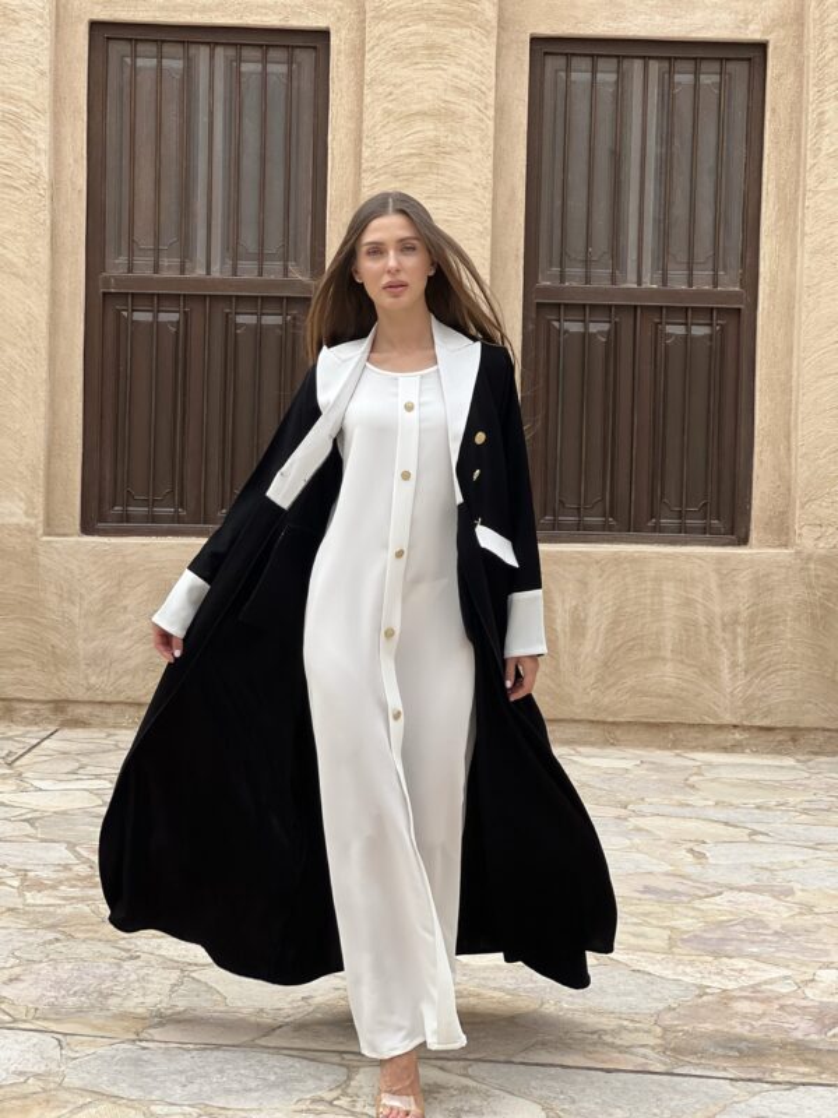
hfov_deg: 19.1
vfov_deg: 25.3
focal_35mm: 77
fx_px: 2485
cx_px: 419
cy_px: 559
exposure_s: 1/391
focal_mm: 9
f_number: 2.8
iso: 32
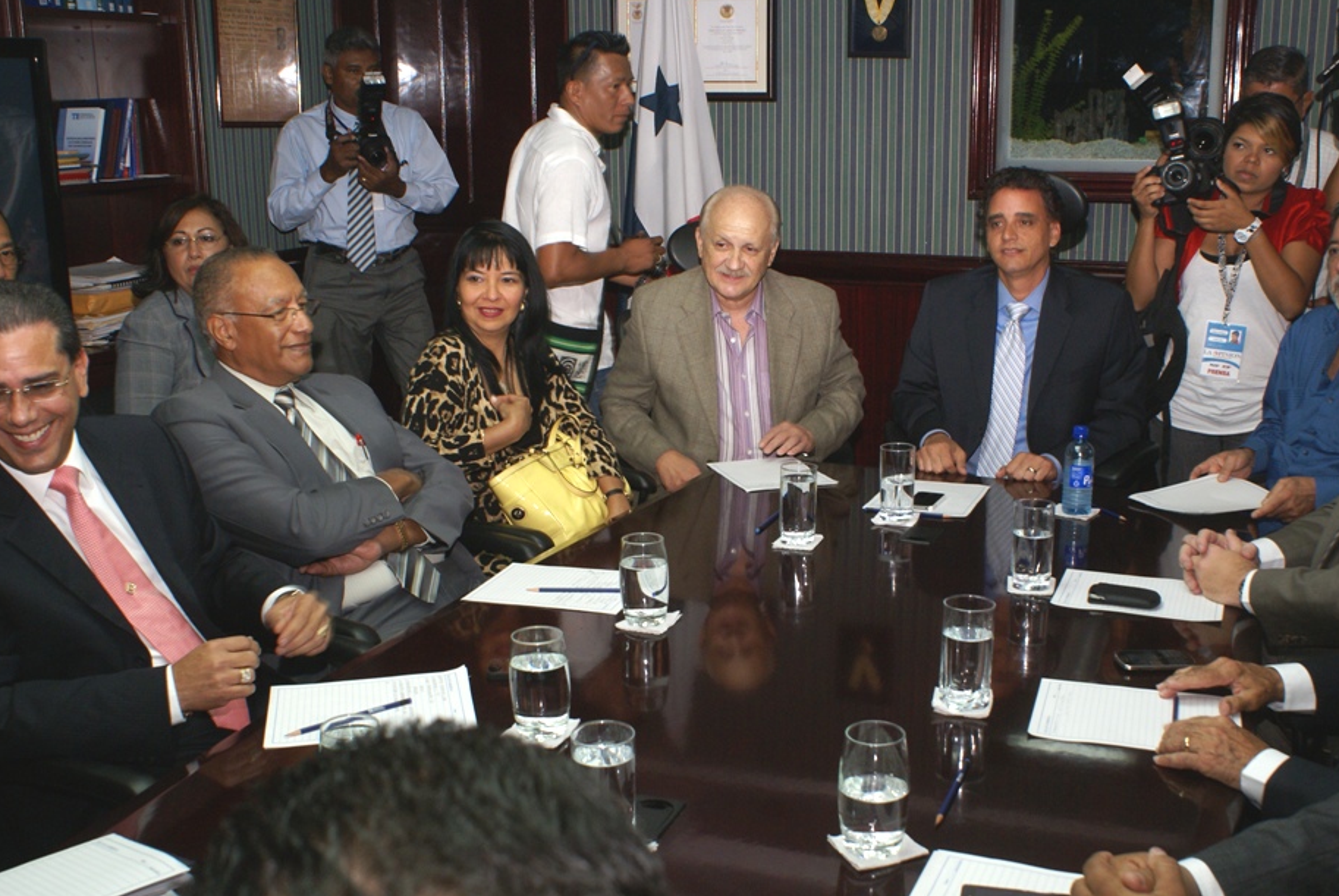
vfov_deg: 36.0
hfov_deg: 51.8
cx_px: 723
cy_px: 489
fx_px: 1378
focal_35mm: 37
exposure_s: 1/50
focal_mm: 22
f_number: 6.3
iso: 400
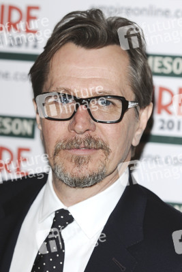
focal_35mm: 158
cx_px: 91
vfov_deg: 13.0
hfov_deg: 8.7
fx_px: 1193
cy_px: 136
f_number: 4
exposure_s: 1/200
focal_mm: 105
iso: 200
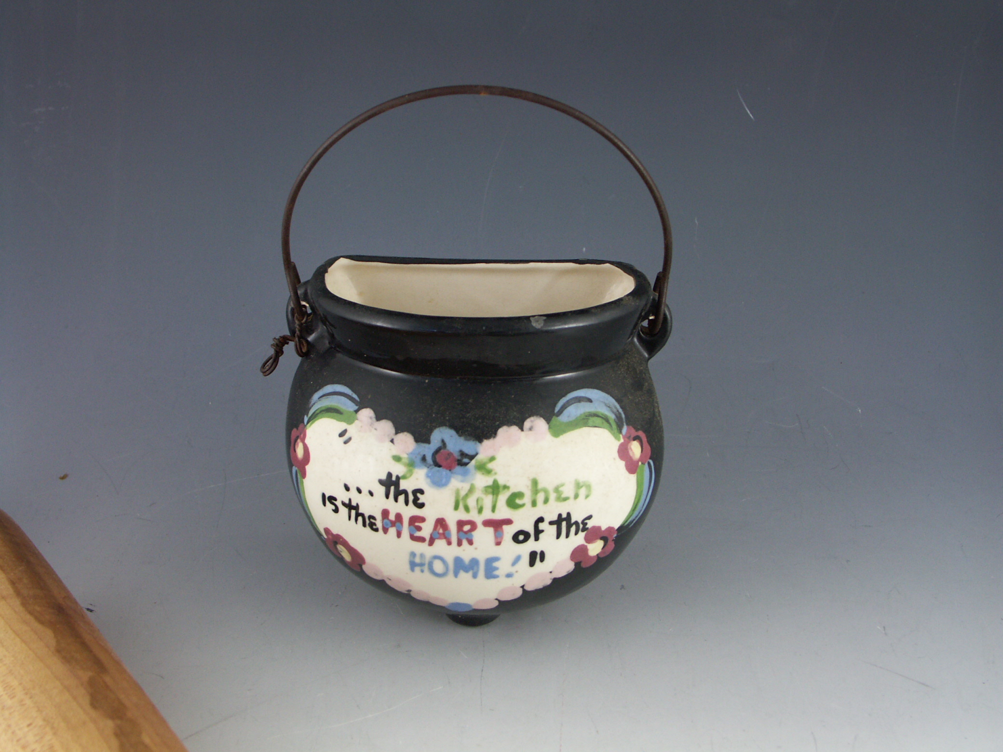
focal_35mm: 40
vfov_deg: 36.0
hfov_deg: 46.8
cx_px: 502
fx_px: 1159
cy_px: 376
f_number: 3.5
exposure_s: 1/60
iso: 100
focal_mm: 10.26
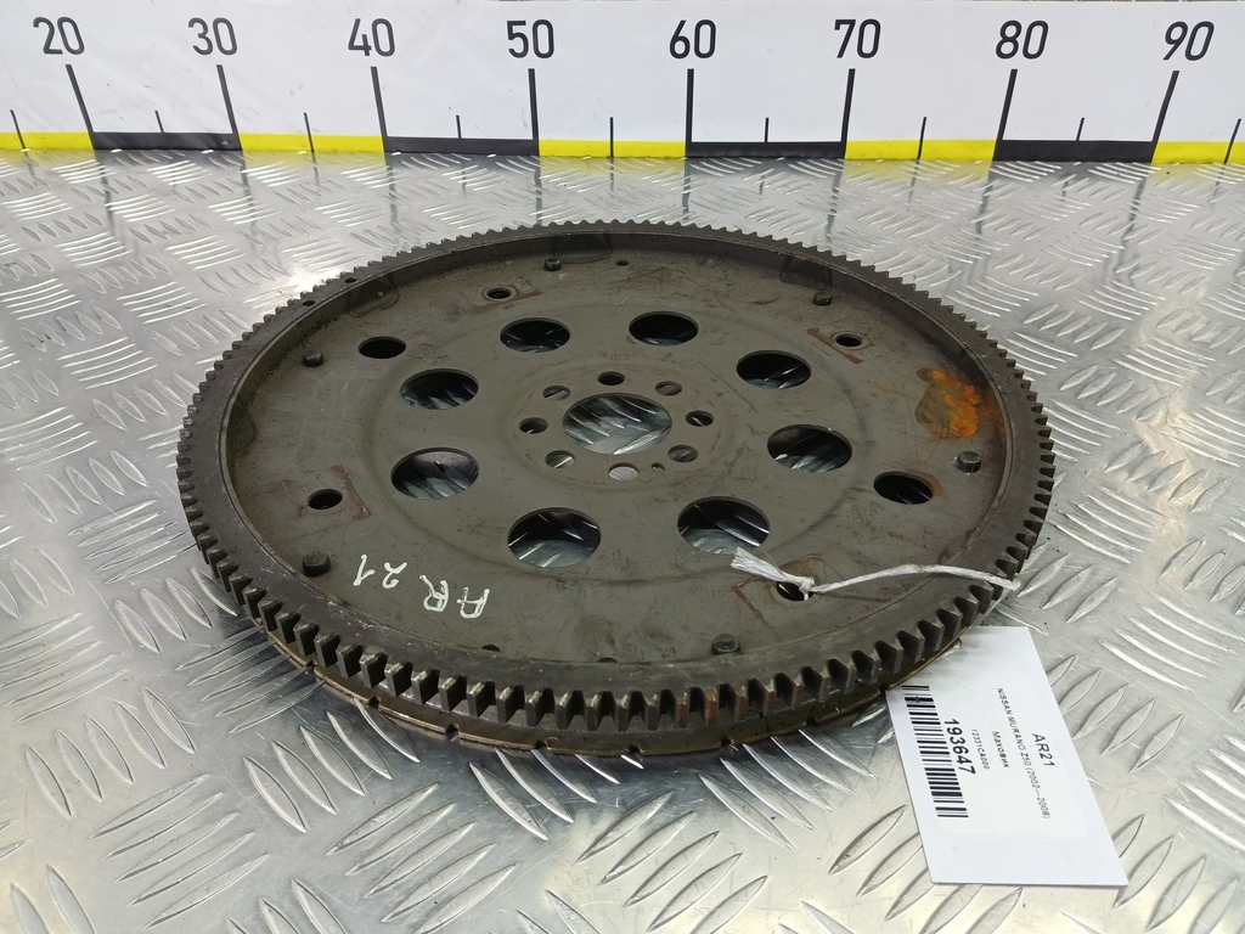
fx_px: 827
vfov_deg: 58.9
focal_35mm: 23
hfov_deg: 73.9
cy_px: 467
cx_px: 622
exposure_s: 1/50
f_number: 1.6
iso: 161
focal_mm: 4.11
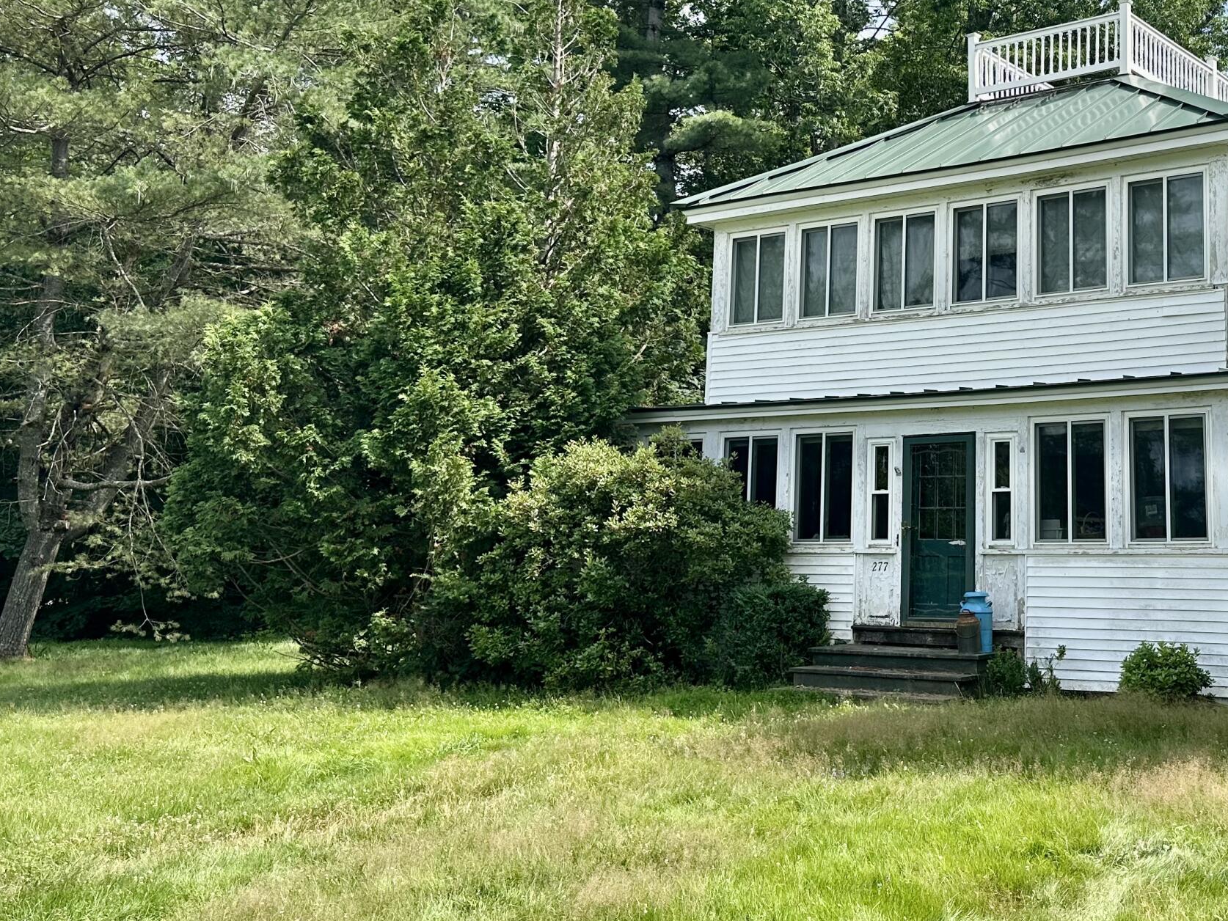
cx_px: 948
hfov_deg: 42.3
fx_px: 1526
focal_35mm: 43
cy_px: 319
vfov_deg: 33.4
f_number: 1.78
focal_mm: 6.86
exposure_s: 1/1949
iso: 80
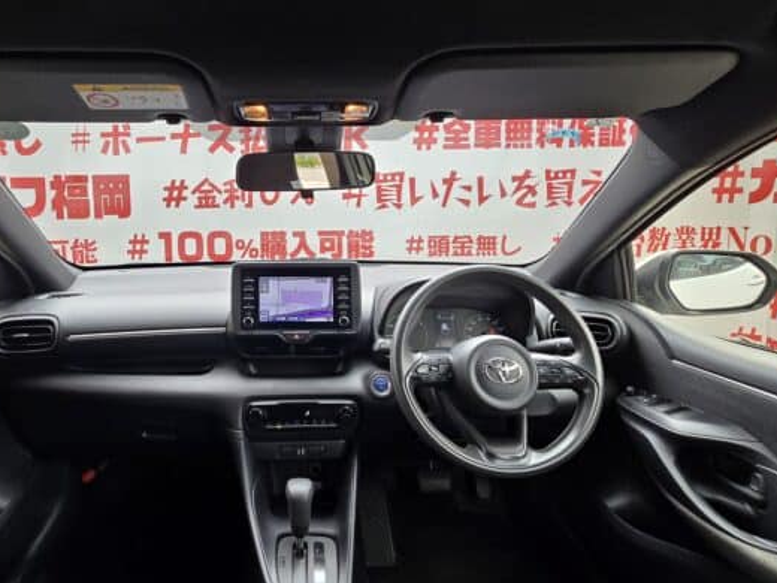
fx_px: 449
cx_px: 297
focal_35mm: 20
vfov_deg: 65.9
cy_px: 269
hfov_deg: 80.4
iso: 80
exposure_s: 1/100
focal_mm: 2.2
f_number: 2.2
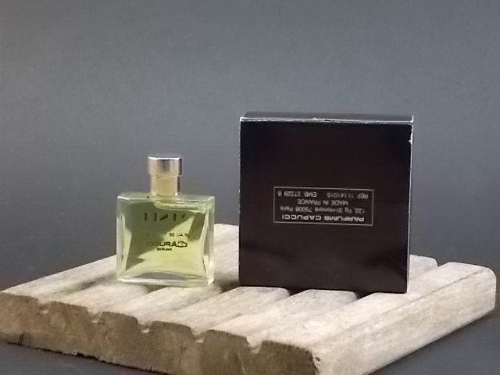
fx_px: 1632
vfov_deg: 13.1
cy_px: 188
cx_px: 250
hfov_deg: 17.4
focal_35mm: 113
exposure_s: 1/40
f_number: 6
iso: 800
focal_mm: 20.1
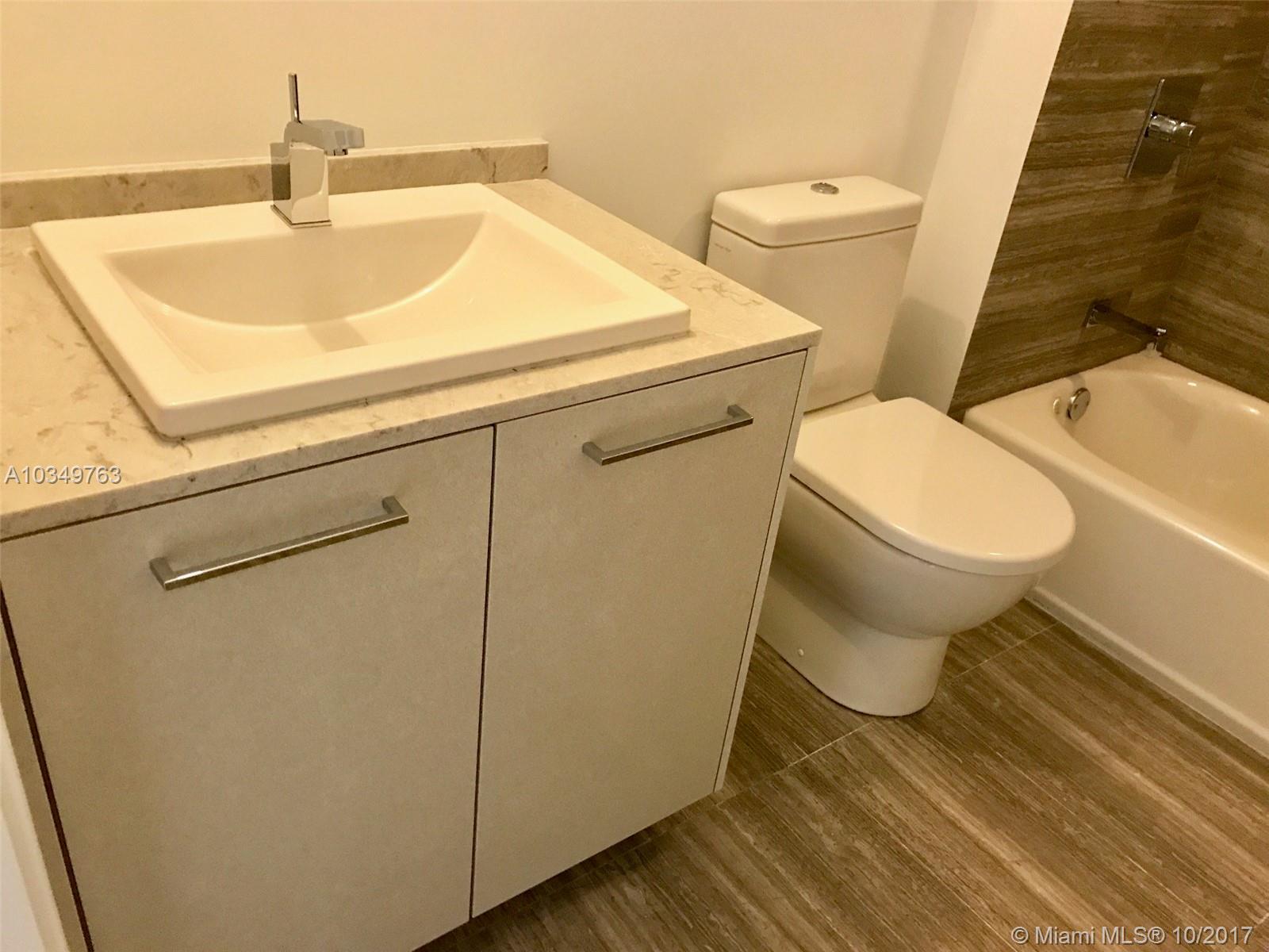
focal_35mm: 28
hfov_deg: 63.4
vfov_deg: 49.7
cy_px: 476
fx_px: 1026
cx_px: 634
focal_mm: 3.99
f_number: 1.8
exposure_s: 1/15
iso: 80
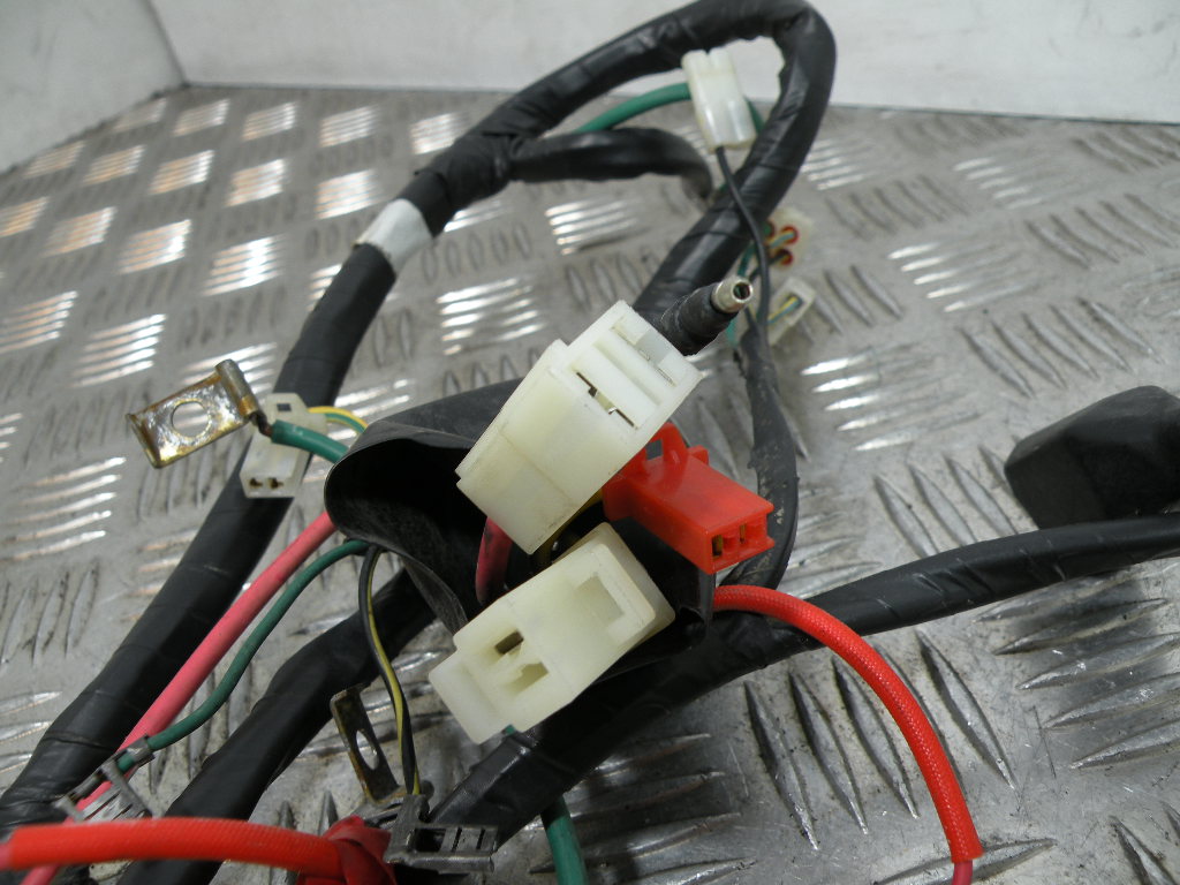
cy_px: 442
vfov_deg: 51.4
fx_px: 920
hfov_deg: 65.3
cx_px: 590
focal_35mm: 27
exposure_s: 1/55.6
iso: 64
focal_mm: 4.7
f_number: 3.2
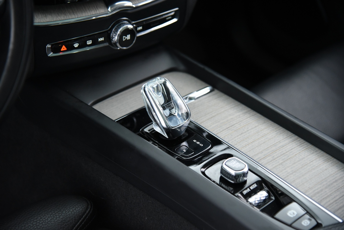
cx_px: 172
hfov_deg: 26.0
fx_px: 746
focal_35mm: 78
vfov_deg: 17.5
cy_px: 115
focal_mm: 78
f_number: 4
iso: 4000
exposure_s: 1/20
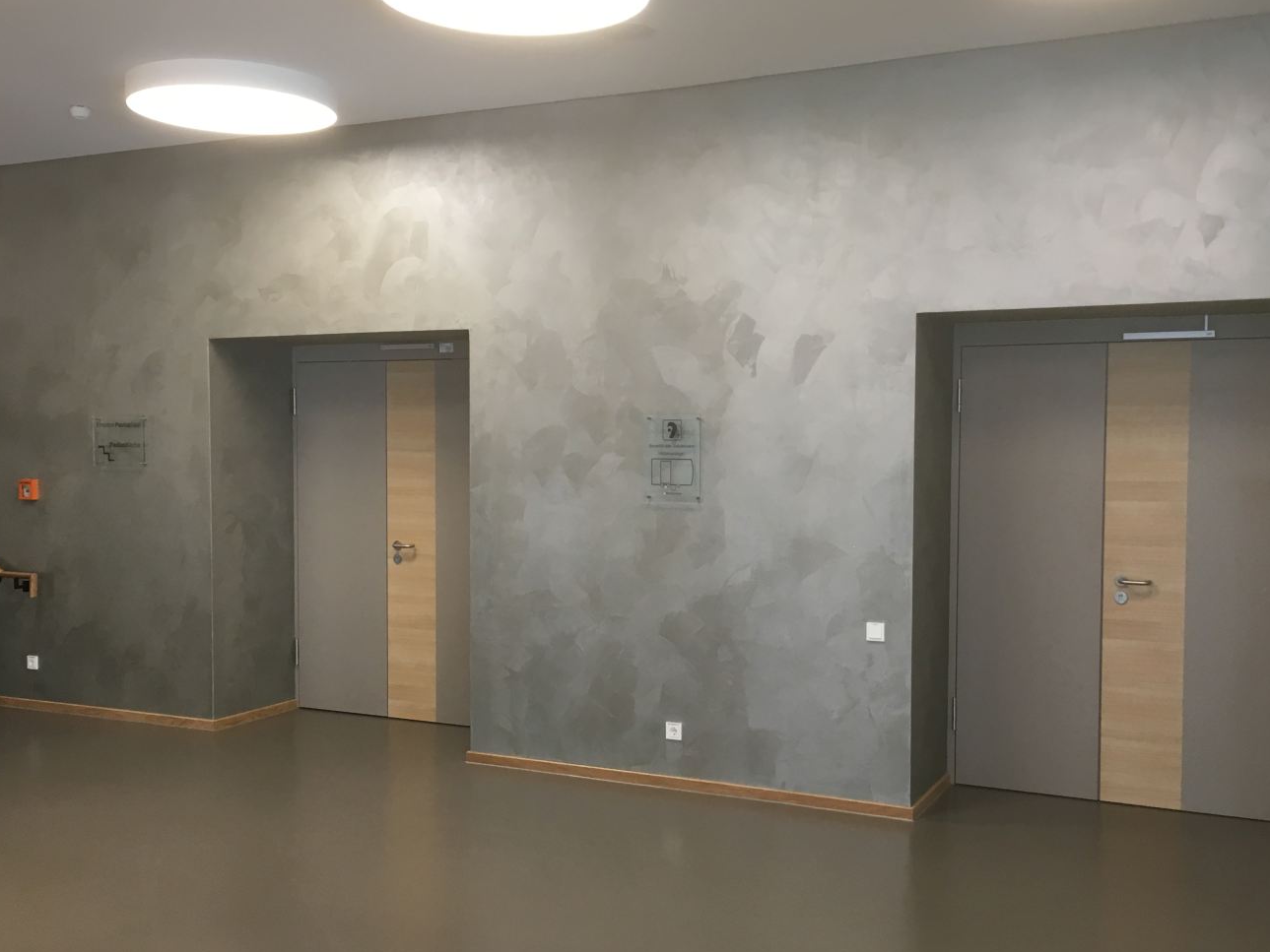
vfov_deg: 39.6
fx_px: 1321
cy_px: 508
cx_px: 651
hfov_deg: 51.3
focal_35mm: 36
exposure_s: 1/33
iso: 40
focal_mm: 4.15
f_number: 2.2
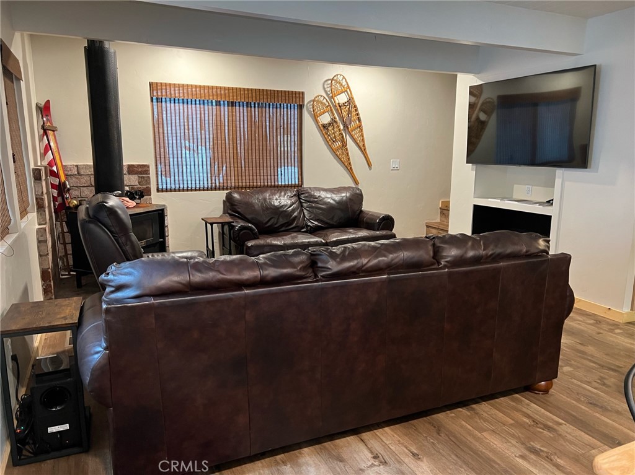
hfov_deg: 67.3
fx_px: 477
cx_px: 318
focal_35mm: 26
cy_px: 238
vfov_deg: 53.0
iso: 400
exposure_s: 1/60
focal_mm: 5.7
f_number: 1.5
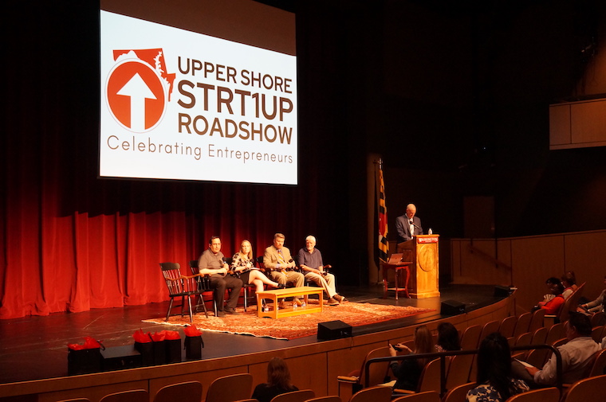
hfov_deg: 46.4
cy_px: 201
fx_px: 706
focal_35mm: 42
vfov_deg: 31.8
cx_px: 303
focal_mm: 28
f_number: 4.5
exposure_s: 1/160
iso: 2000
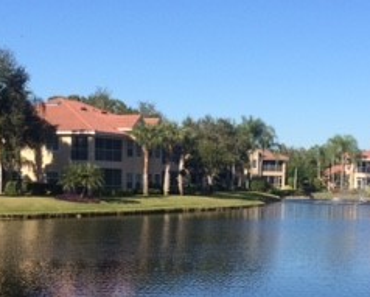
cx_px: 244
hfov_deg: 24.9
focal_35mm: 76
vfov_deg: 20.0
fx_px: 833
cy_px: 224
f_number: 2.2
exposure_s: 1/2160
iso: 32
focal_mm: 4.15
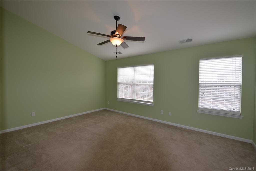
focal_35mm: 16
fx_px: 114
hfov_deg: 96.8
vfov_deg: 73.7
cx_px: 128
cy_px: 86
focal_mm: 16
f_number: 3.5
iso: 180
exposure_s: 1/200
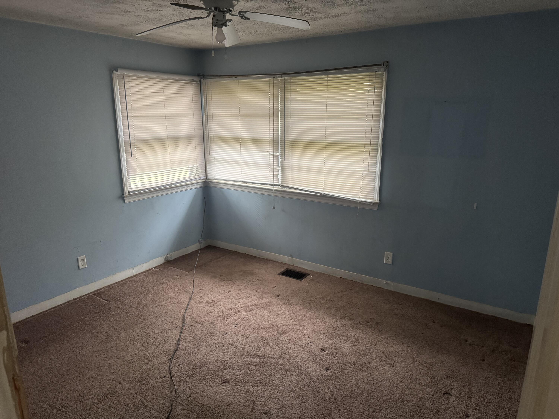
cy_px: 210
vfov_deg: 56.8
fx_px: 388
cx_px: 280
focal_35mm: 24
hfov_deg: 71.6
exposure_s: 1/60
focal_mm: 6.76
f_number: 1.78
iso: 800
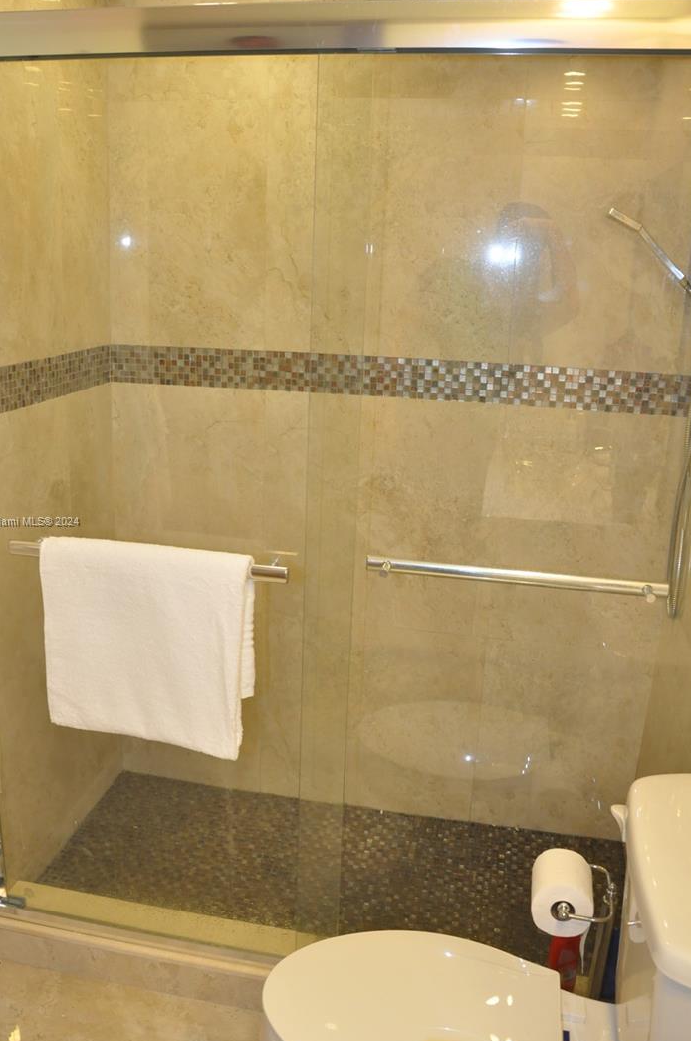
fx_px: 895
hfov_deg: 42.2
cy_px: 522
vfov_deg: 60.3
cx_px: 315
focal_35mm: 31
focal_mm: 18
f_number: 4.5
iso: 1250
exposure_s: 1/80
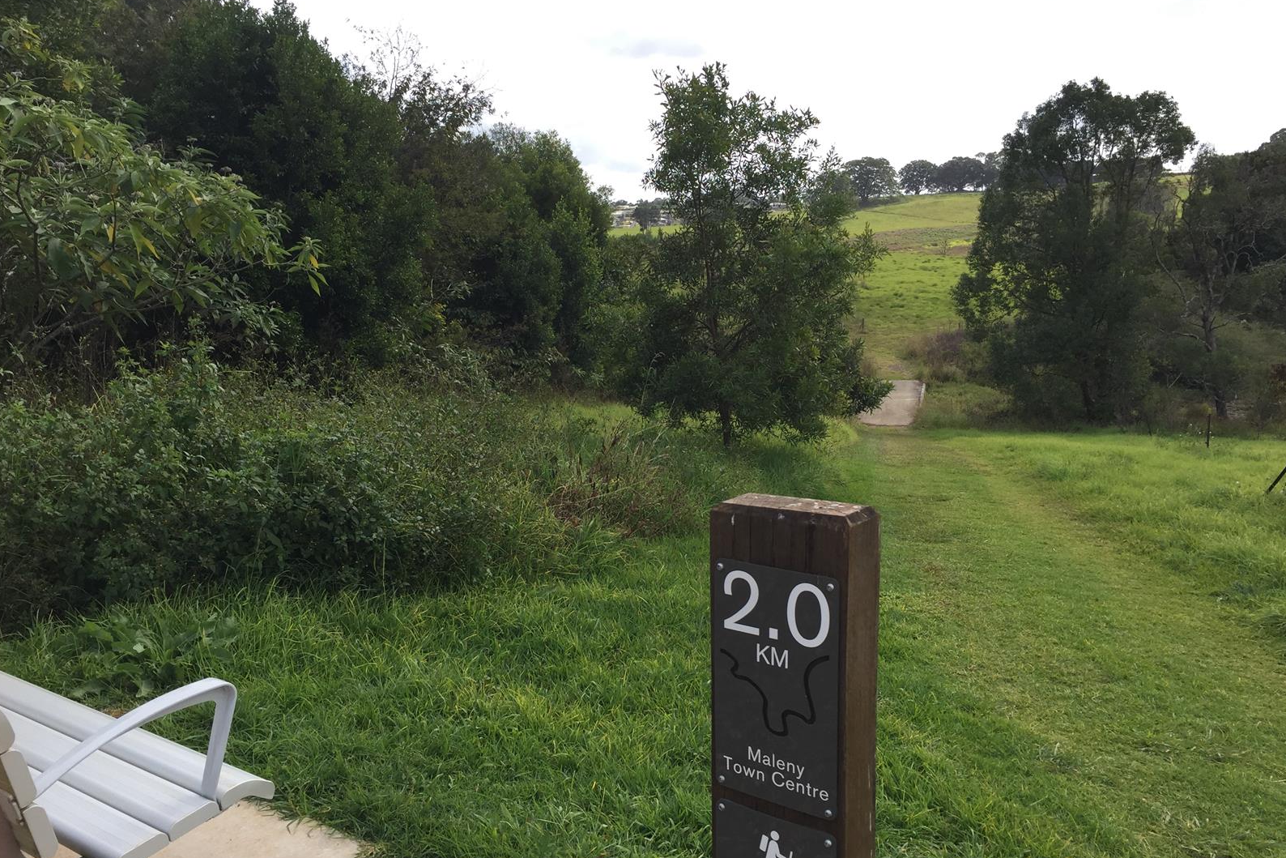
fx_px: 1107
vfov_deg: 42.3
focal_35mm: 31
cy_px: 484
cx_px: 642
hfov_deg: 60.3
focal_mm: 4.15
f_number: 2.2
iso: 32
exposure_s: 1/842
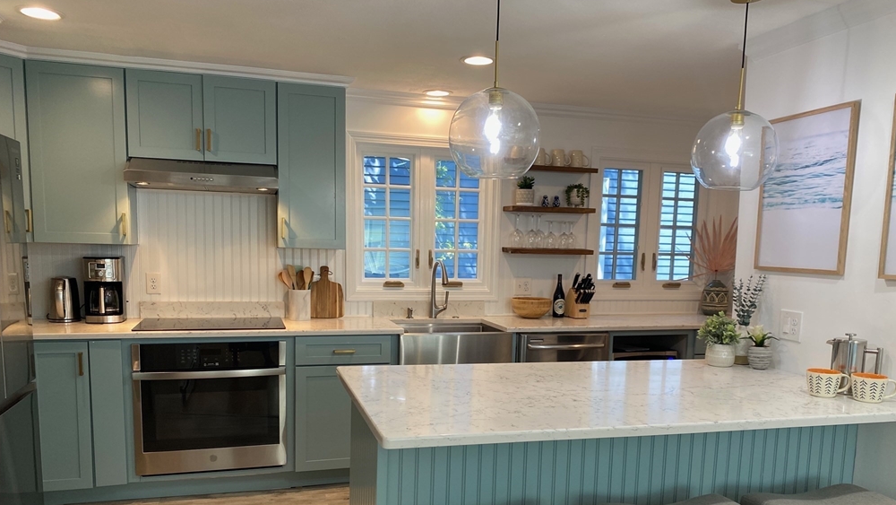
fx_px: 689
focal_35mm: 29
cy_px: 342
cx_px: 452
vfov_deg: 39.7
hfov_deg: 66.1
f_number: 1.8
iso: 100
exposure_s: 1/120
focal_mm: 4.25
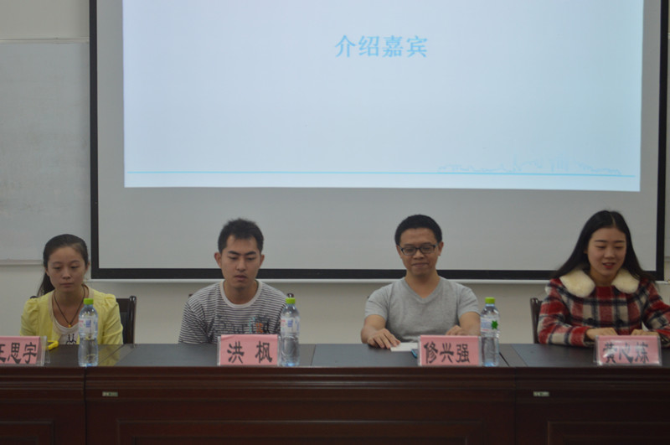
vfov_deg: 20.6
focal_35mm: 66
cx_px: 335
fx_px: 1227
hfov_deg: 30.6
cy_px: 222
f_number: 5.3
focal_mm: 44
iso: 400
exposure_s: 1/20
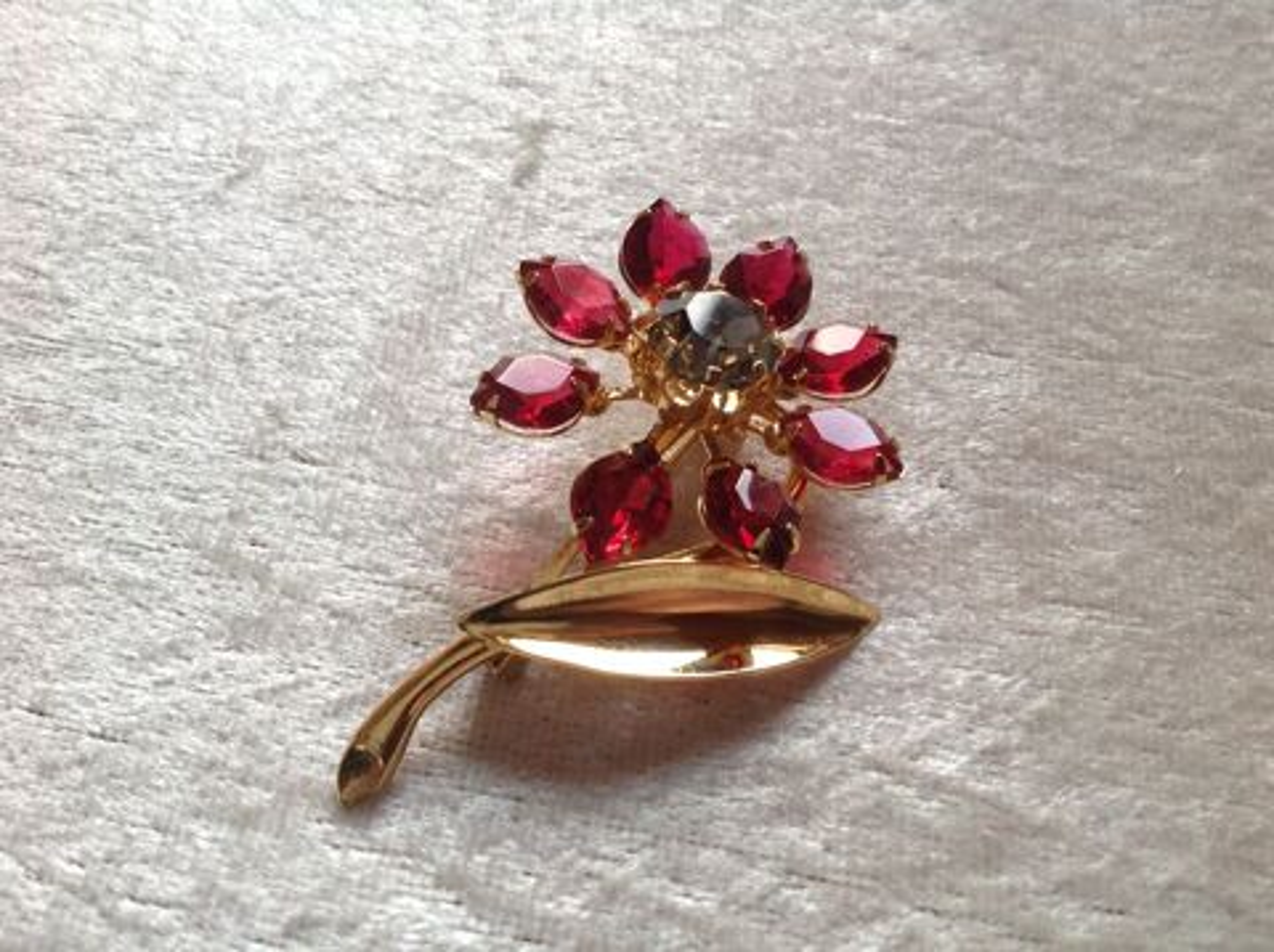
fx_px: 1287
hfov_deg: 52.7
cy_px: 476
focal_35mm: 35
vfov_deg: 40.6
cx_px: 637
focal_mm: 4.28
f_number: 2.4
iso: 64
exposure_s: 1/15
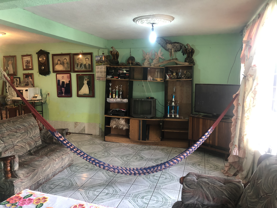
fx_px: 224
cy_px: 104
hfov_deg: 63.4
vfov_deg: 49.7
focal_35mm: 28
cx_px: 138
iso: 64
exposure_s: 1/15
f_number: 1.8
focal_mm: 4
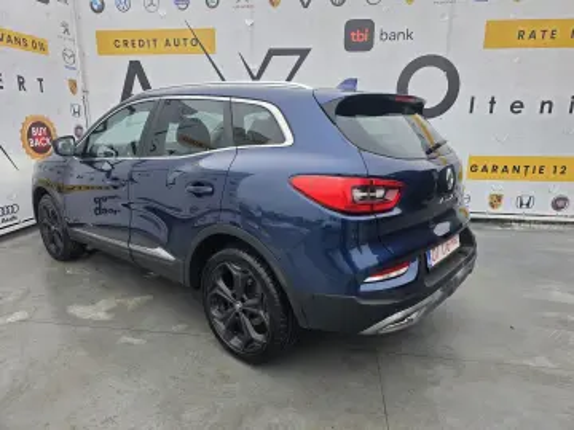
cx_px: 287
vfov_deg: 58.9
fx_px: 381
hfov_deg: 73.9
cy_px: 215
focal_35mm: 23
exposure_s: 1/180
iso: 50
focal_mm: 6.3
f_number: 1.7
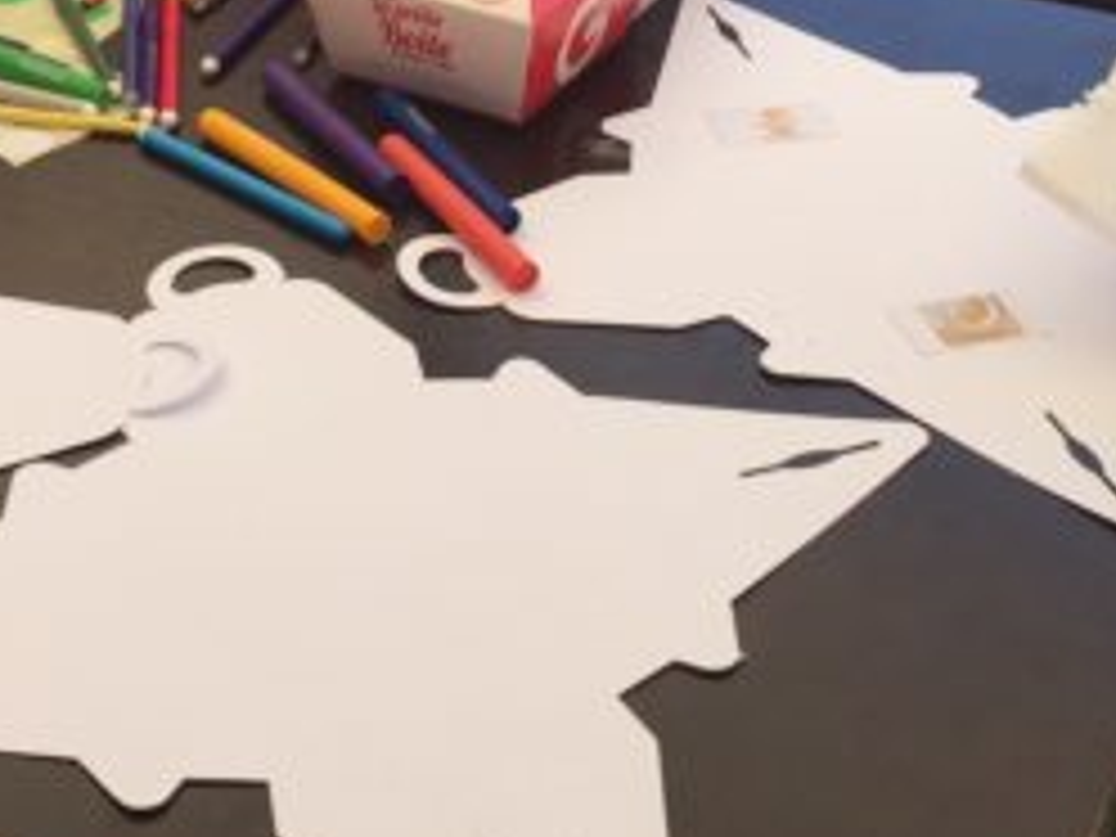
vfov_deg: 19.6
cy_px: 11
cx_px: 304
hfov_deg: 26.4
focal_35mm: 73
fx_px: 2353
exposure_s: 1/1163
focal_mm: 4.15
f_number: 2.2
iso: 32
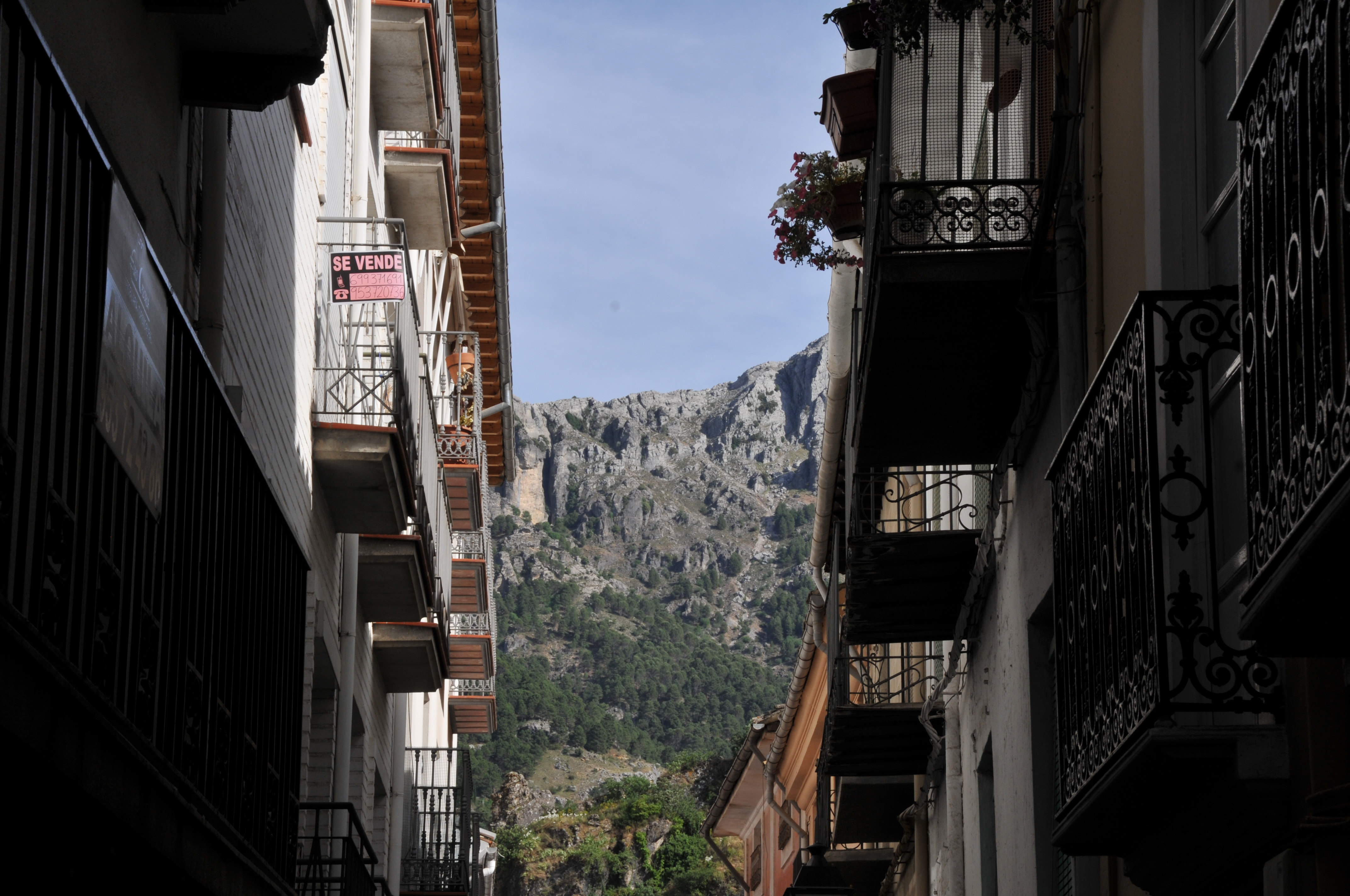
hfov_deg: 24.2
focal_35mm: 84
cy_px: 448
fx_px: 3146
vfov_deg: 16.2
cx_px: 675
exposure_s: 1/160
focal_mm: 56
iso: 200
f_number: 18
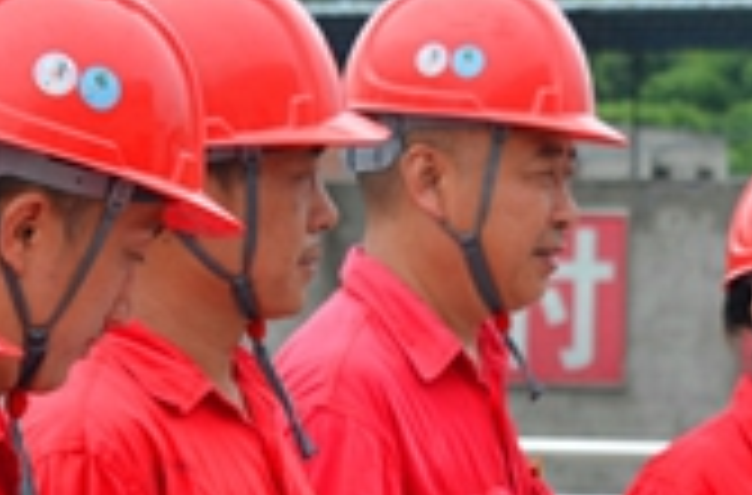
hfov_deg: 9.6
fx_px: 4495
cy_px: 695
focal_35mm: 216
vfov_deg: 6.2
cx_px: 347
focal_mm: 48
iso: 100
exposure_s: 1/180
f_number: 6.7
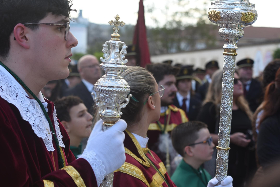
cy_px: 89
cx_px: 115
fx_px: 661
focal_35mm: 85
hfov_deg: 23.9
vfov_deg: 16.1
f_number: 5
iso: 200
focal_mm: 70
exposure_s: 1/80
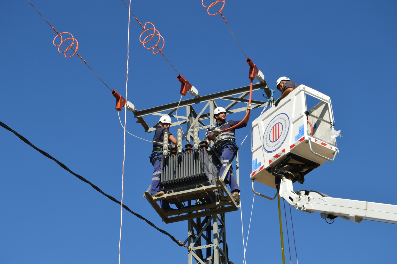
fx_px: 909
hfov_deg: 24.6
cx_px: 198
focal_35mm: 82
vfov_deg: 16.5
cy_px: 132
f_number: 8
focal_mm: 55
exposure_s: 1/250
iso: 100
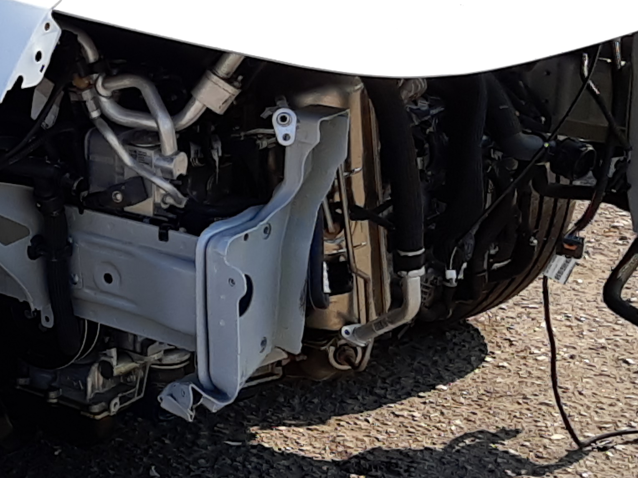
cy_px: 140
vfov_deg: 15.0
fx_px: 1806
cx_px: -247
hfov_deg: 18.3
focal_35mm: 98
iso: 40
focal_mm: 3.92
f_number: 1.7
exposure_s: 1/1647
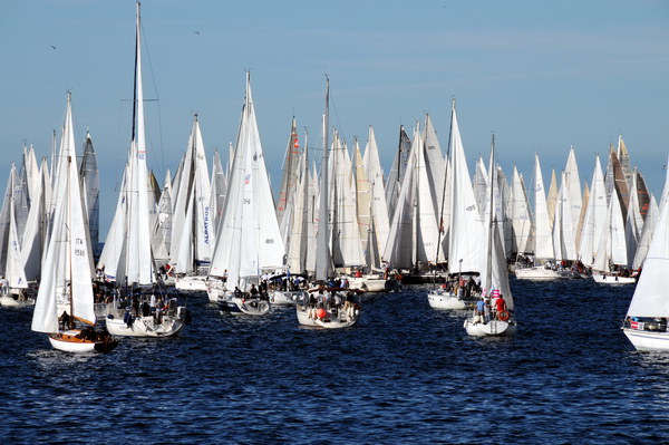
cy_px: 222
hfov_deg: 6.9
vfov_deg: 4.6
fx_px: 5570
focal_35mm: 300
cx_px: 334
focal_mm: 200
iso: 200
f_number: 13
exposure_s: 1/640
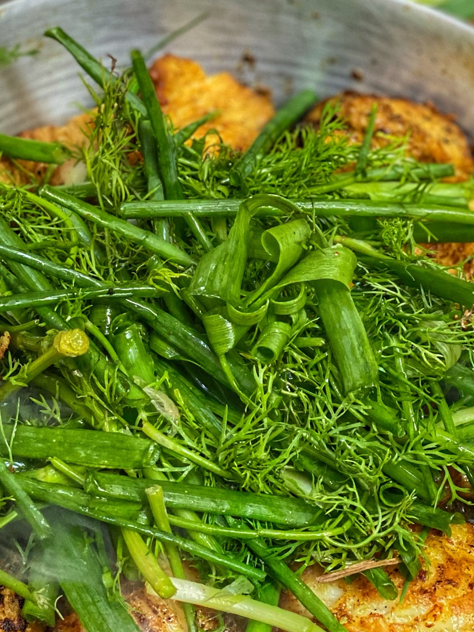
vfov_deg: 19.4
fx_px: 1845
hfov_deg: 14.6
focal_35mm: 101
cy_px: 236
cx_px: 220
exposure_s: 1/93
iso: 250
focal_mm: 6
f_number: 2
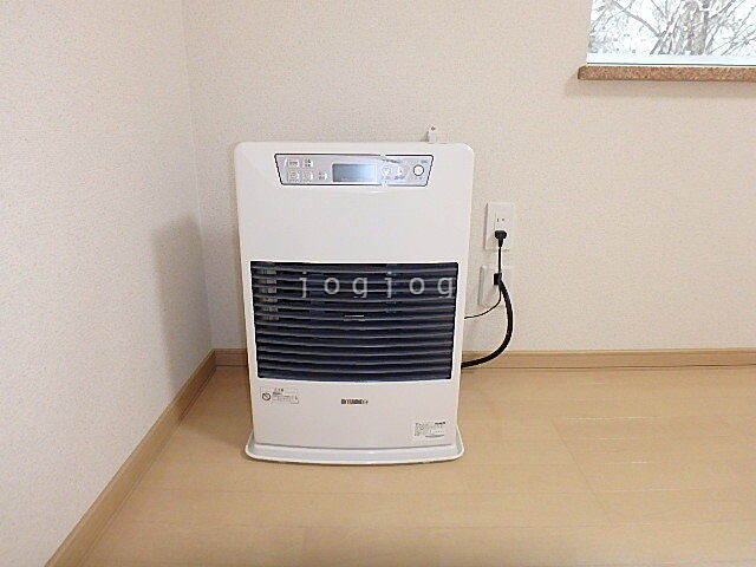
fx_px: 459
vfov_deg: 63.4
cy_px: 284
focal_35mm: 21
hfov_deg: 79.0
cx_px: 378
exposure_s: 1/30
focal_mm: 3.7
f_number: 3.5
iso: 400
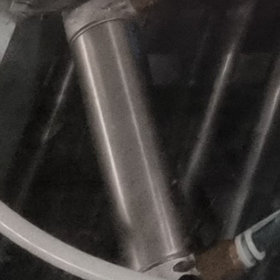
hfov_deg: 7.0
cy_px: -628
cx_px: 1144
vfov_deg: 7.8
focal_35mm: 188
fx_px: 1720
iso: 800
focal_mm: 6.7
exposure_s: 1/50
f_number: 1.8
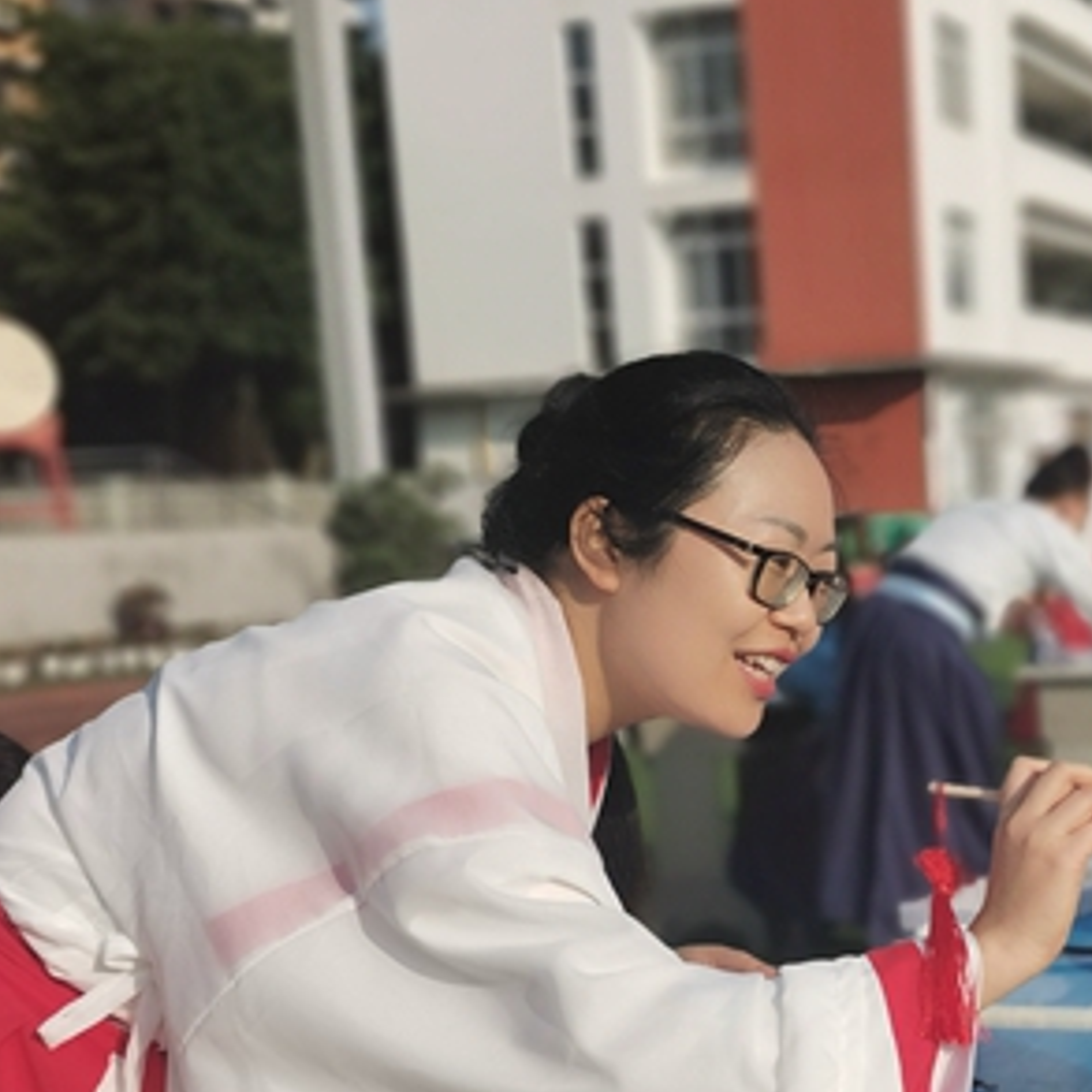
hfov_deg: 28.3
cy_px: 753
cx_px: 999
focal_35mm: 58
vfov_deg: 29.3
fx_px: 2070
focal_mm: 4.75
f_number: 2.4
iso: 50
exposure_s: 1/1859
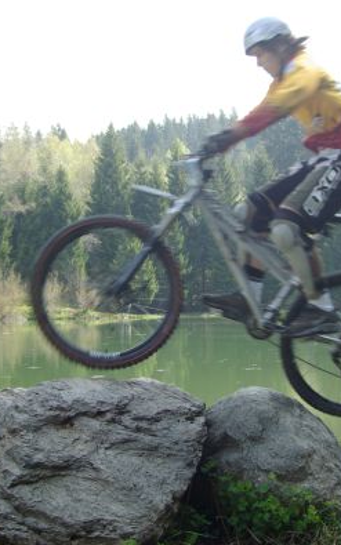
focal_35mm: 65
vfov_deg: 31.5
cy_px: 271
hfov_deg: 20.0
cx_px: 174
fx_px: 966
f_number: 4.5
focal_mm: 28
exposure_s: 1/90
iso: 100
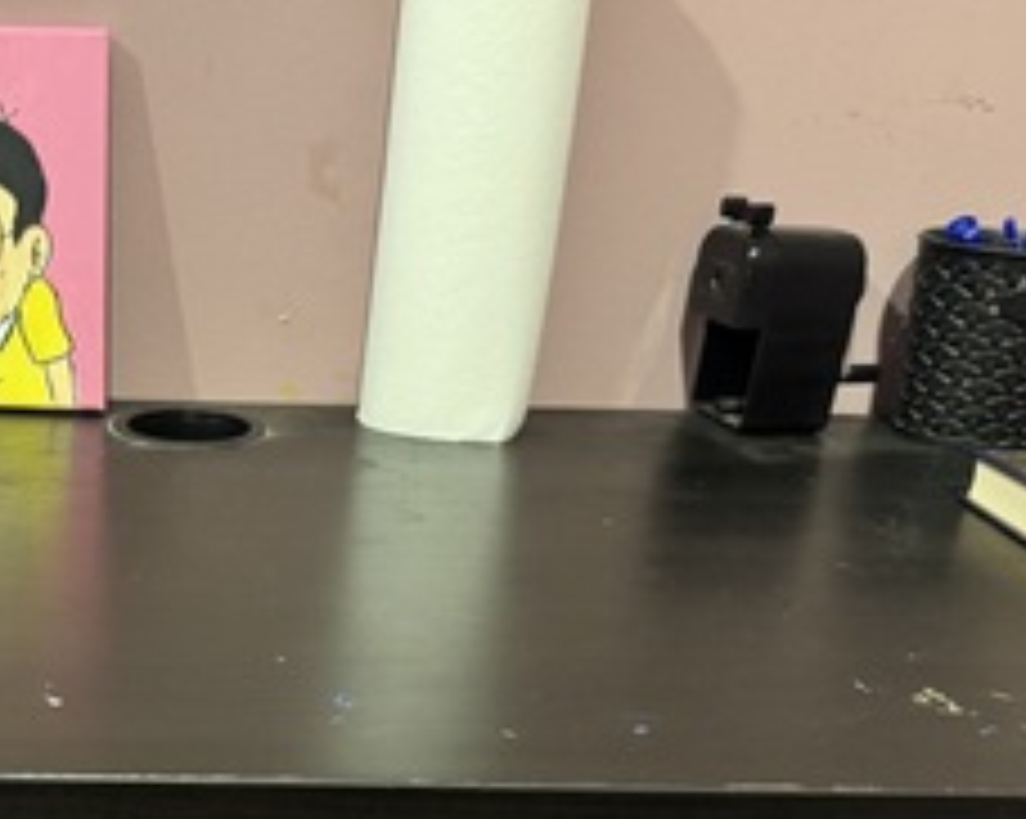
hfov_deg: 37.6
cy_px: 740
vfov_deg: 30.6
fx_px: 1426
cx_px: 155
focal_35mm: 47
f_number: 1.78
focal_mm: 6.76
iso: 800
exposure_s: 1/30
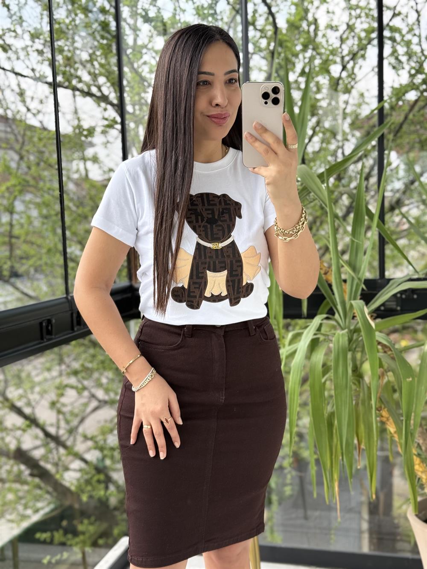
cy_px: 284
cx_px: 214
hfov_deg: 30.3
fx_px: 789
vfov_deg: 39.7
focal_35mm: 48
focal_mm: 6.76
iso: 100
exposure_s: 1/357
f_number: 1.78
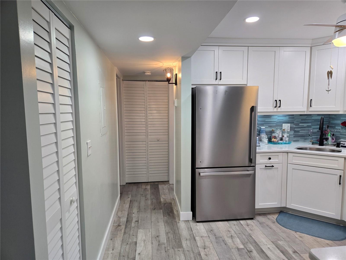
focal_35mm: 23
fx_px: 230
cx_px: 173
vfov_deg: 58.9
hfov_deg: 73.9
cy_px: 130
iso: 100
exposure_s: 1/120
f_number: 1.8
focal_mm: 5.4
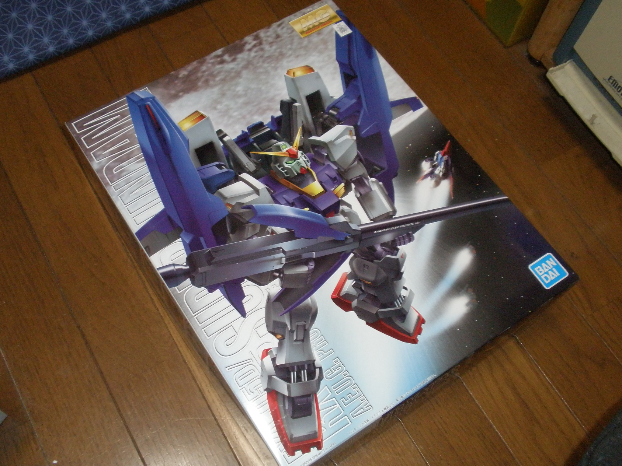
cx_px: 288
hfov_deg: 46.8
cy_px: 238
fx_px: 719
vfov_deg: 36.0
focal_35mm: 40
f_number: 3.5
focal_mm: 6.6
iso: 200
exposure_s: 1/30
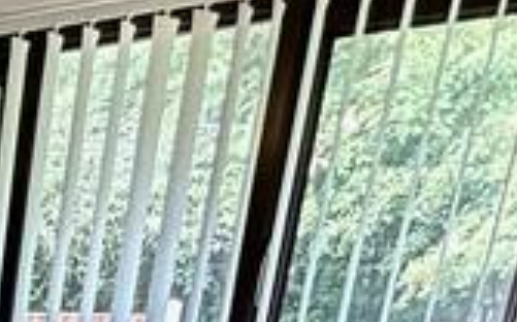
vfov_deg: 11.0
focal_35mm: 91
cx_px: -502
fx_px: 1281
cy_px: 876
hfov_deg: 17.1
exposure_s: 1/50
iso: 160
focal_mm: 2.22
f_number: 2.2
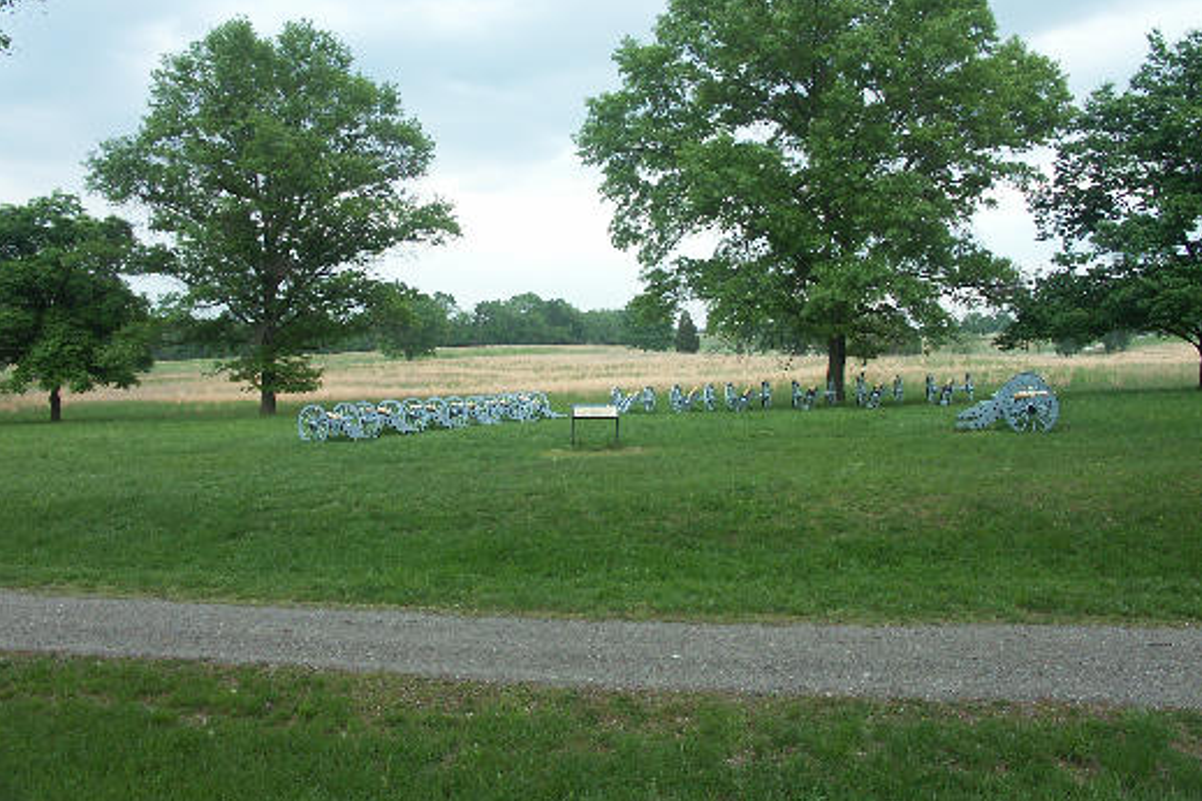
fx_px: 1035
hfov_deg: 60.3
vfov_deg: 42.3
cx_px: 594
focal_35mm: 31
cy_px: 363
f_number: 3.2
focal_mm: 7.61
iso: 100
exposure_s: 1/80
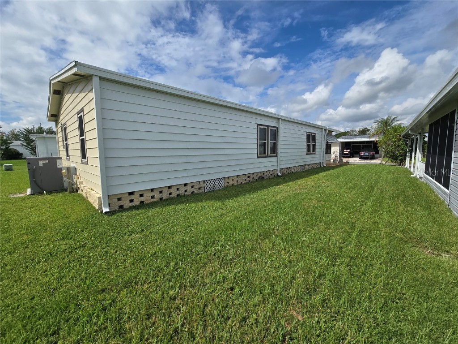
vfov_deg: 89.9
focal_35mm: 13
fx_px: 172
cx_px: 229
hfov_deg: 106.2
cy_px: 172
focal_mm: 2.2
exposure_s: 1/4187
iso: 50
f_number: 2.2
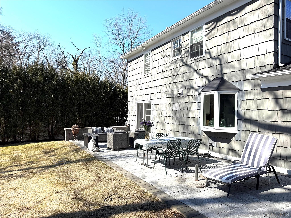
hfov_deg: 71.6
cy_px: 109
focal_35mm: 24
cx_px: 146
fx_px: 202
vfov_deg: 56.8
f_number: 1.78
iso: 80
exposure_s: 1/3145
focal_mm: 6.76
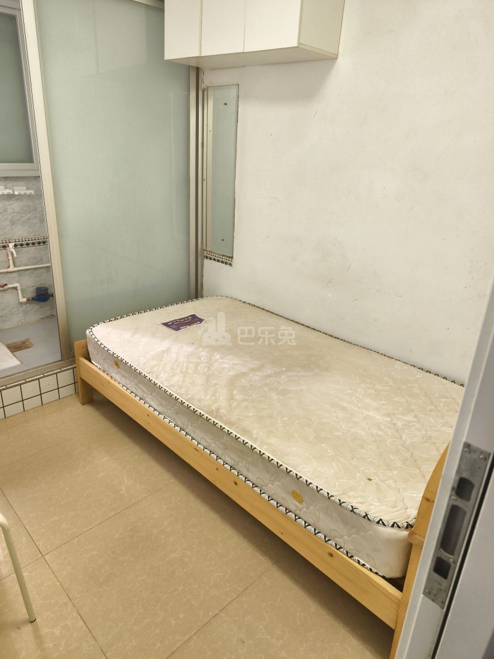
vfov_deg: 73.9
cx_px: 247
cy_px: 330
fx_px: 438
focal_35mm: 23
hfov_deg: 58.9
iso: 745
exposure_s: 1/100
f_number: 1.75
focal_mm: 8.67
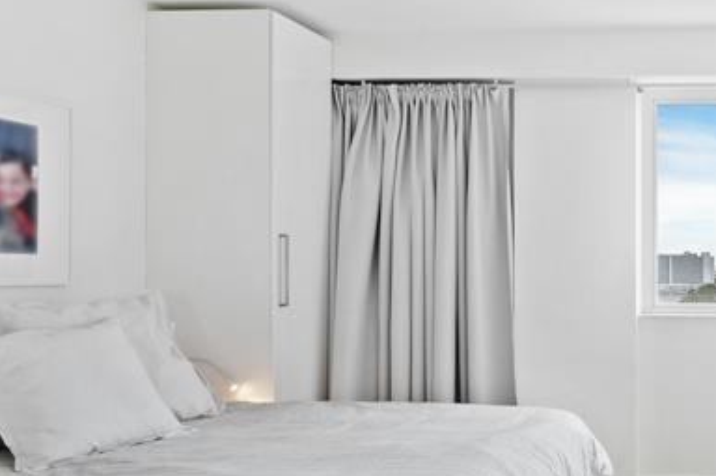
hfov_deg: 42.1
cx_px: 714
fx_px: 795
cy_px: 283
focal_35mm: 40
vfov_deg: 33.2
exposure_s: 1/15
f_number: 8
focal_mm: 15
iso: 200
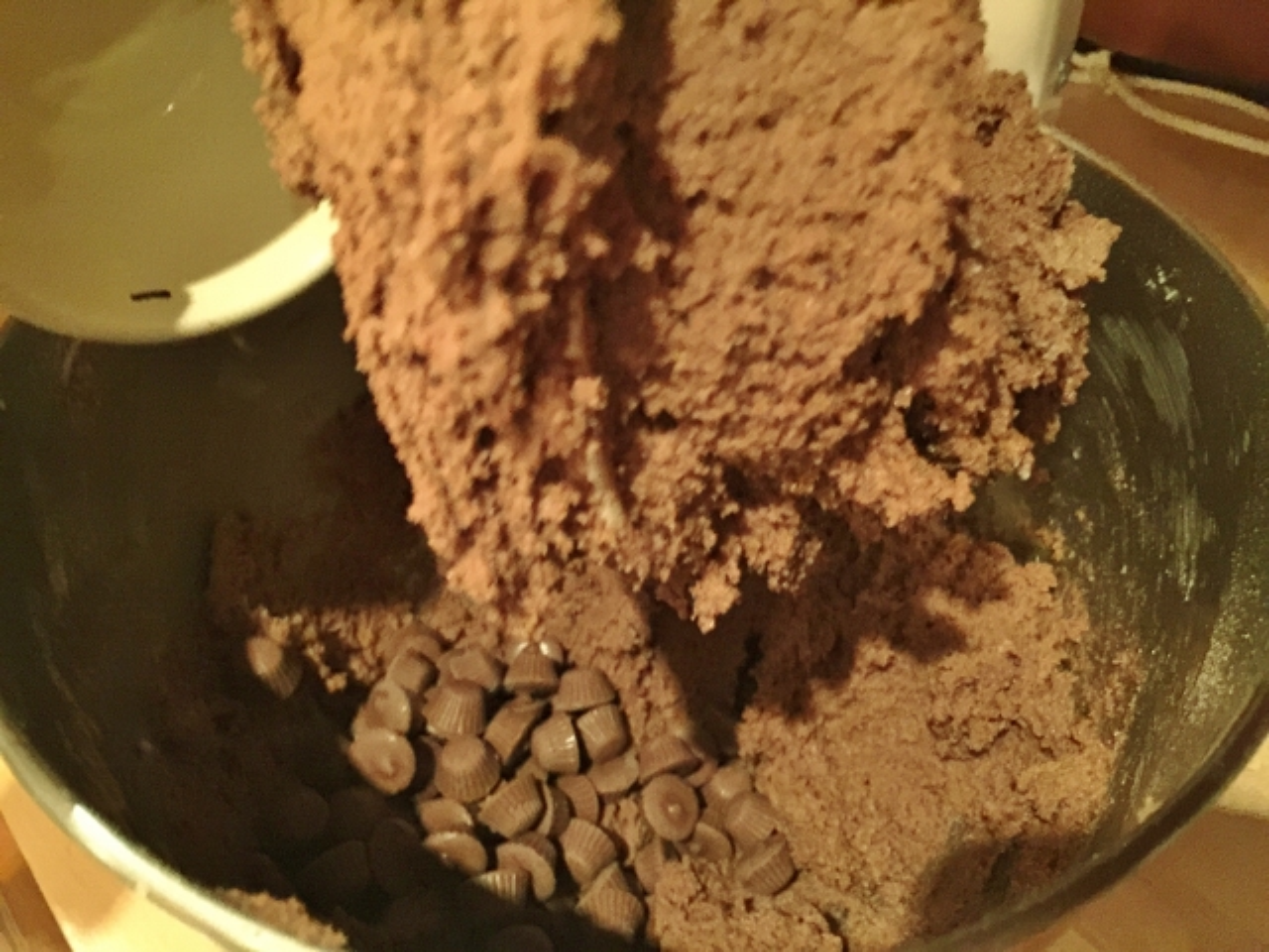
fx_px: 1063
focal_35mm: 29
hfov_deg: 61.7
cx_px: 634
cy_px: 476
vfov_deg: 48.2
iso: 320
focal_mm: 4.15
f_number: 2.2
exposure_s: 1/4
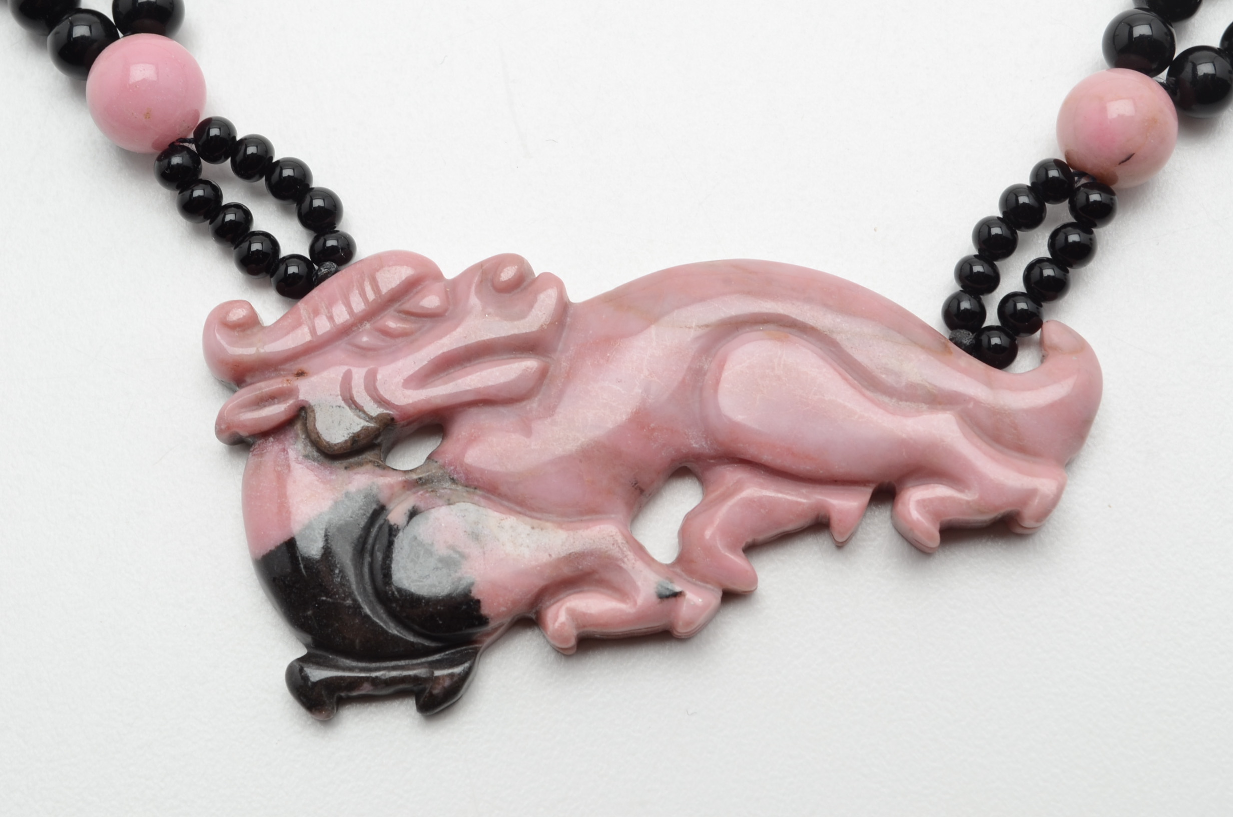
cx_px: 616
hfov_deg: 24.7
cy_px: 408
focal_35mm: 82
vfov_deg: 16.5
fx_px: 2820
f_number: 14
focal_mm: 55
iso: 200
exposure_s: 1/125
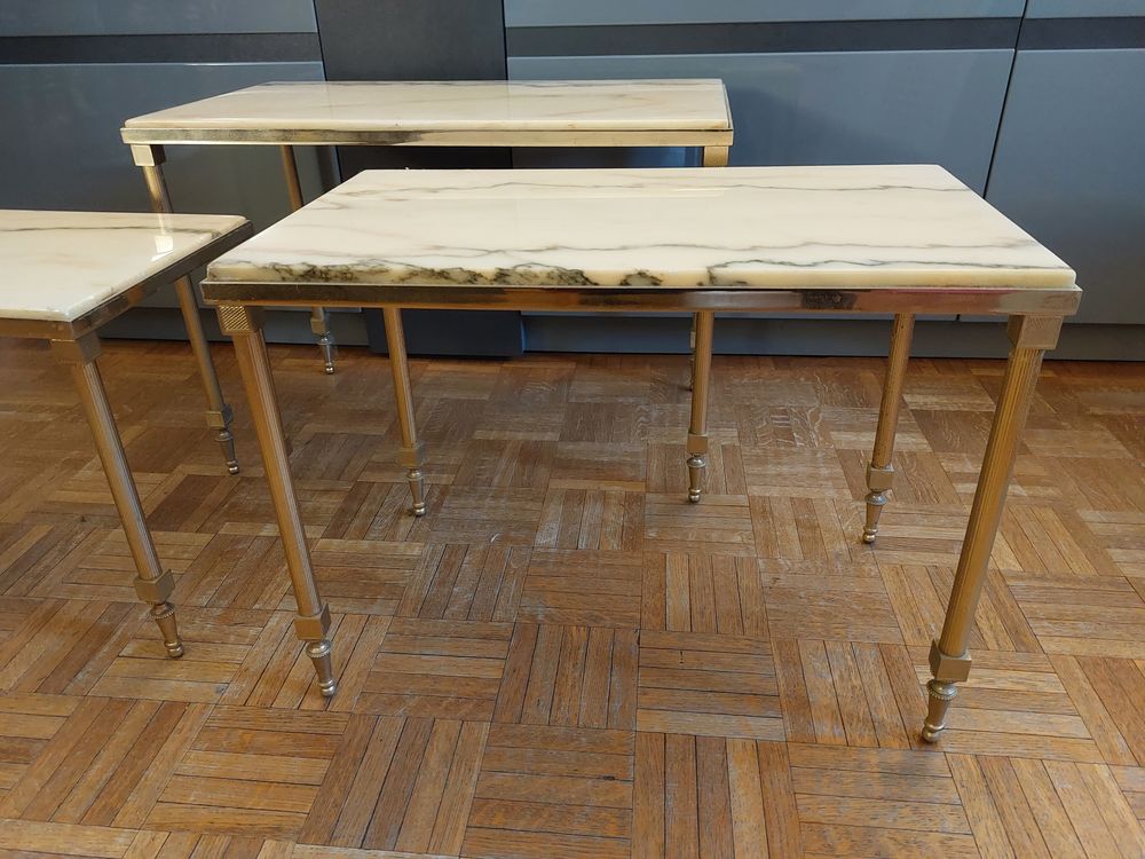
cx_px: 572
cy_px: 430
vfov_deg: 56.8
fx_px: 794
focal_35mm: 24
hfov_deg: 71.6
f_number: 1.8
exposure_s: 1/25
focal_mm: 5.23
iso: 640
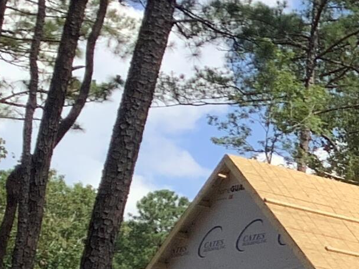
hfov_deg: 11.4
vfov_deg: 9.6
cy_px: 318
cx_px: 778
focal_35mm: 152
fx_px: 1576
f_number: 2.4
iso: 25
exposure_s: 1/886
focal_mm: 3.3
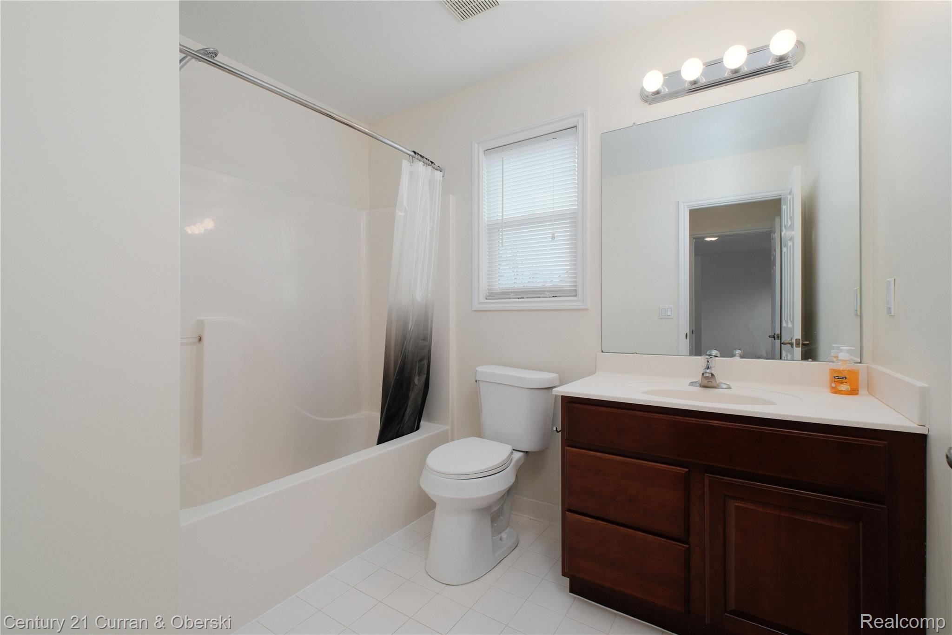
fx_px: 423
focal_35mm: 16
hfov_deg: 96.7
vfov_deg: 73.7
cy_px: 318
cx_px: 476
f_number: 6.4
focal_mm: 10.6
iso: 640
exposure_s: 1/125
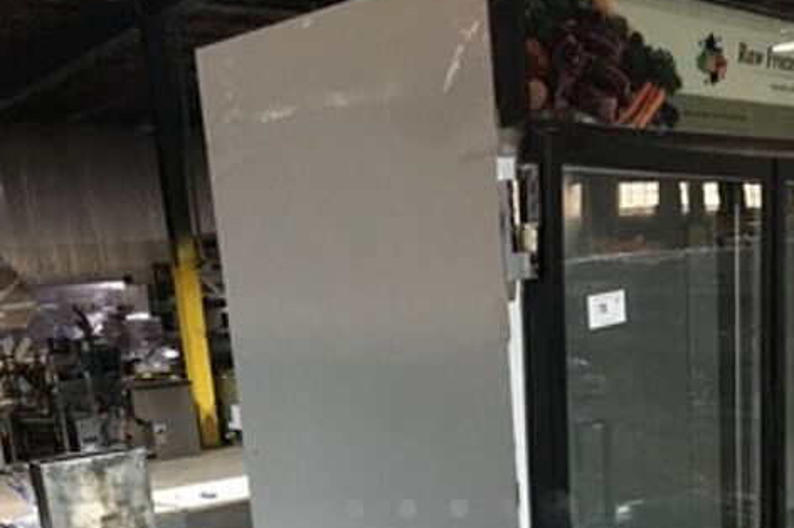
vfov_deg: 24.3
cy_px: 578
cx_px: 459
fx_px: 1146
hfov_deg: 38.1
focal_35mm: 52
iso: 80
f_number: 2.2
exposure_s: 1/4
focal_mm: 4.15
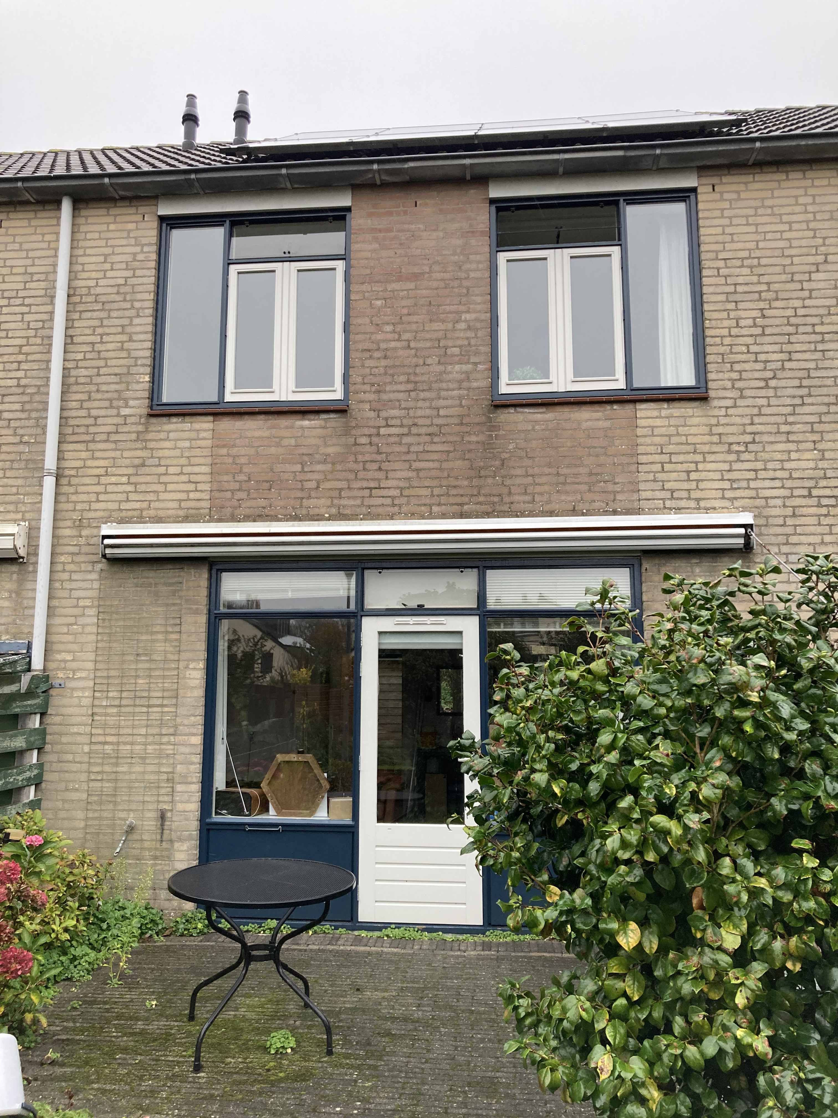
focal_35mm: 28
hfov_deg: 49.7
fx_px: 904
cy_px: 559
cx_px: 419
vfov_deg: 63.4
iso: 80
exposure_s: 1/119
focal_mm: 3.99
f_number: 1.8
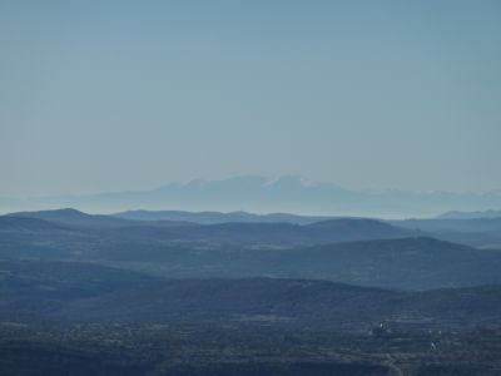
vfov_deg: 5.0
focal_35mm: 300
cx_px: 250
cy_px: 188
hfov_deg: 6.6
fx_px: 4342
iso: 125
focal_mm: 49.2
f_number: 5.6
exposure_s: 1/1000
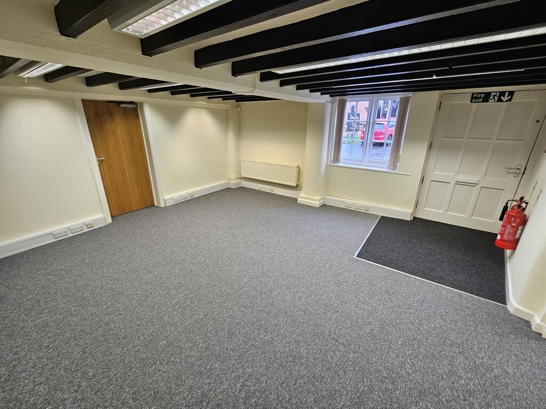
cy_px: 204
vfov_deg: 89.9
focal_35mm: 13
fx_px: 205
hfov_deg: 106.2
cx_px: 273
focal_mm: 2.2
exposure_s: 1/50
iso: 125
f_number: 2.2
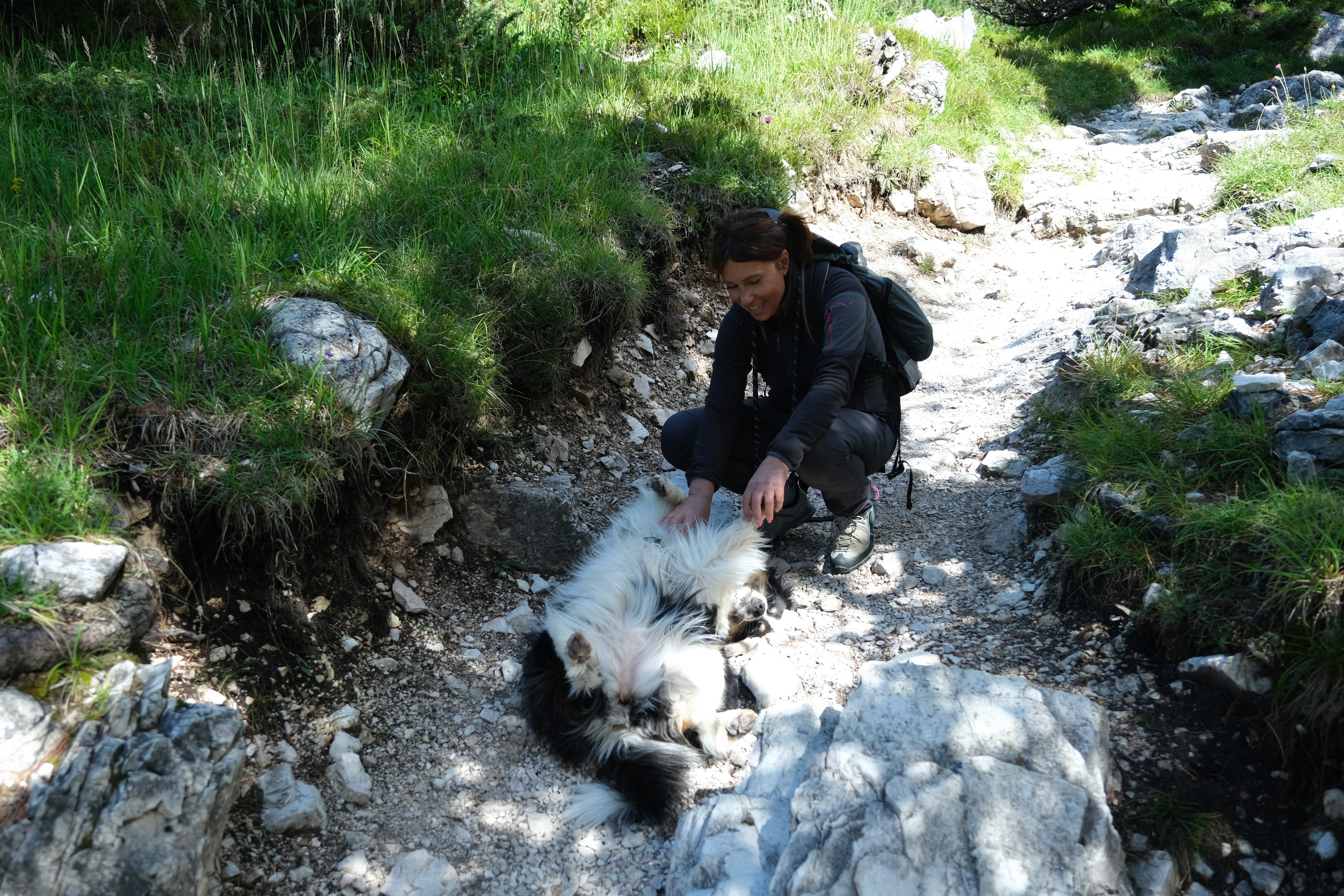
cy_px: 448
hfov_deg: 63.7
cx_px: 672
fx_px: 1083
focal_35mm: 29
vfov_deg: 45.0
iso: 200
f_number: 4
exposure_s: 1/320
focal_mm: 19.2
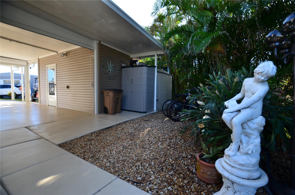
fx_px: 123
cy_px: 98
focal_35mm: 15
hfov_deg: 100.5
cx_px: 148
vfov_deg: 77.0
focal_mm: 10
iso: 200
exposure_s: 1/400
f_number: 3.5
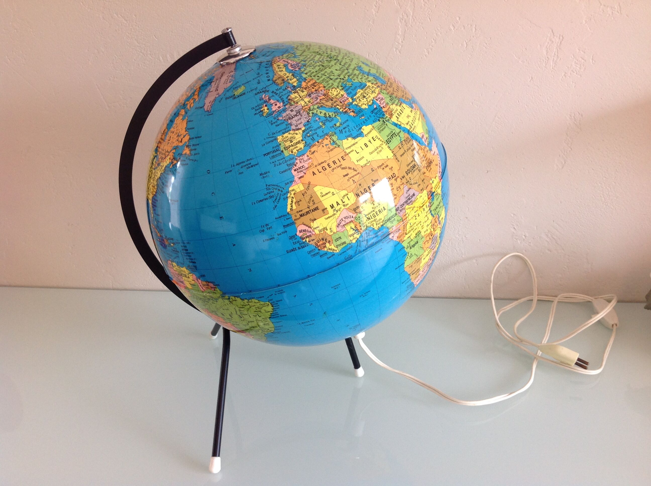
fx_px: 657
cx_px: 326
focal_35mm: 35
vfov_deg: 40.6
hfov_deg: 52.7
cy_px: 243
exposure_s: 1/15
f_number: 2.4
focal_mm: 4.28
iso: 64
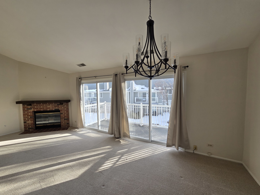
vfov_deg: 89.9
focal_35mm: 13
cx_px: 130
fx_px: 98
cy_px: 98
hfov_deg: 106.2
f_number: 2.2
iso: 50
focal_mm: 2.2
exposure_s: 1/242
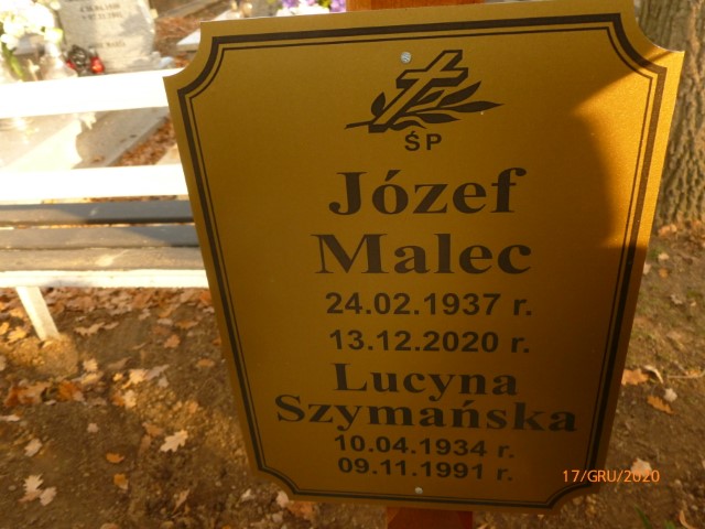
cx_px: 352
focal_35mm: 28
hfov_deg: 63.4
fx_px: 570
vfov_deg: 49.7
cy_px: 264
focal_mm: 5
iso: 200
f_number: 3.3
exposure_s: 1/160
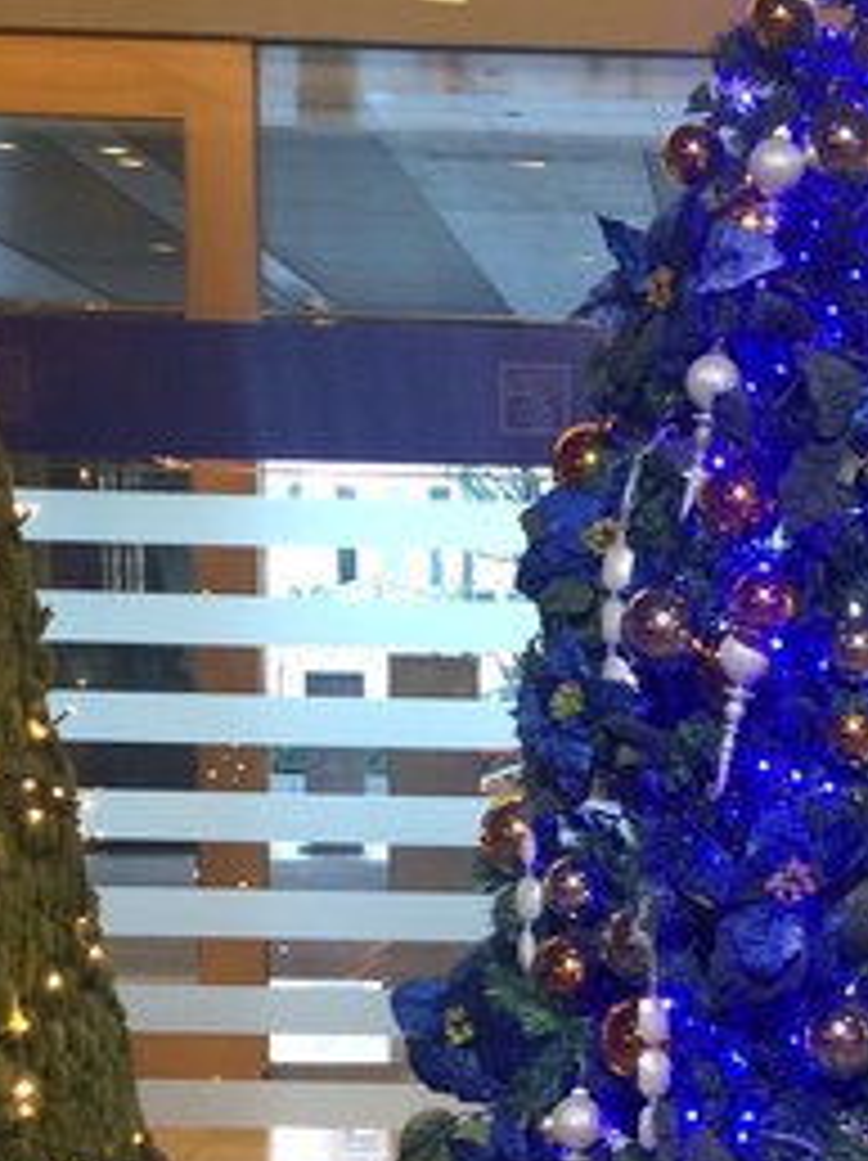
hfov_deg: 19.2
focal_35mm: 75
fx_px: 2512
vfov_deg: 25.3
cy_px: 1026
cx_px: 803
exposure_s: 1/30
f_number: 2.2
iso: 64
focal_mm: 4.15
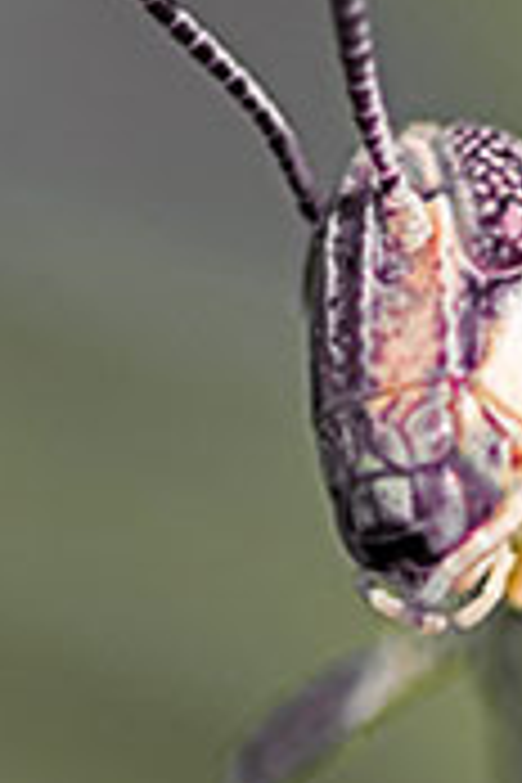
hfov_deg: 2.3
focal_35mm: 603
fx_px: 13114
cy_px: 412
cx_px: 936
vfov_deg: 3.4
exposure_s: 1/640
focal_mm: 210
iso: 400
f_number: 9.5
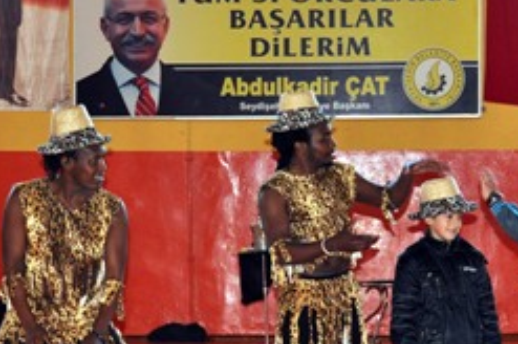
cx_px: 312
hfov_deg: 16.4
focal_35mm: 125
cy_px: 273
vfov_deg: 10.9
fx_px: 1796
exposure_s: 1/60
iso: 800
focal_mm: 46
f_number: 5.3
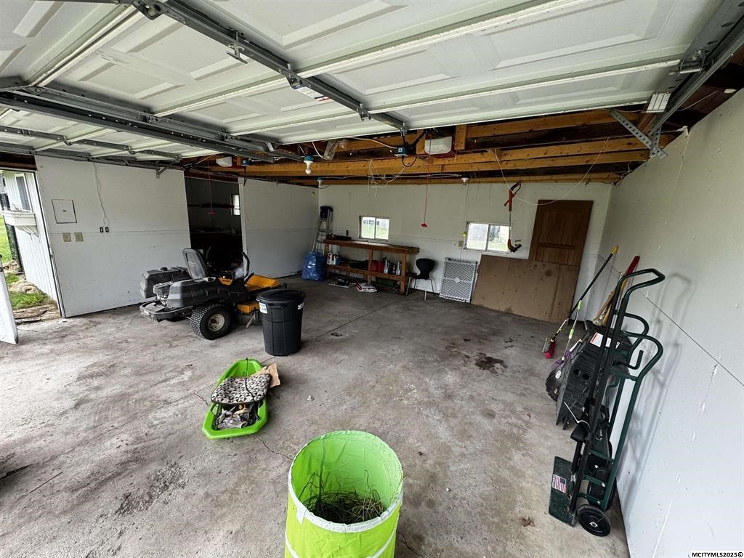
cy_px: 279
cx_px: 372
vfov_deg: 85.7
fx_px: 301
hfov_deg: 102.1
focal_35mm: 14
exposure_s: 1/99
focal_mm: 2.22
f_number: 2.2
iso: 64
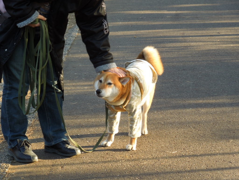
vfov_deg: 9.8
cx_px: 120
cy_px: 90
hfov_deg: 13.1
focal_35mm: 151
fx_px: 1043
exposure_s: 1/100
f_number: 4.9
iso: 160
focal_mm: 27.2
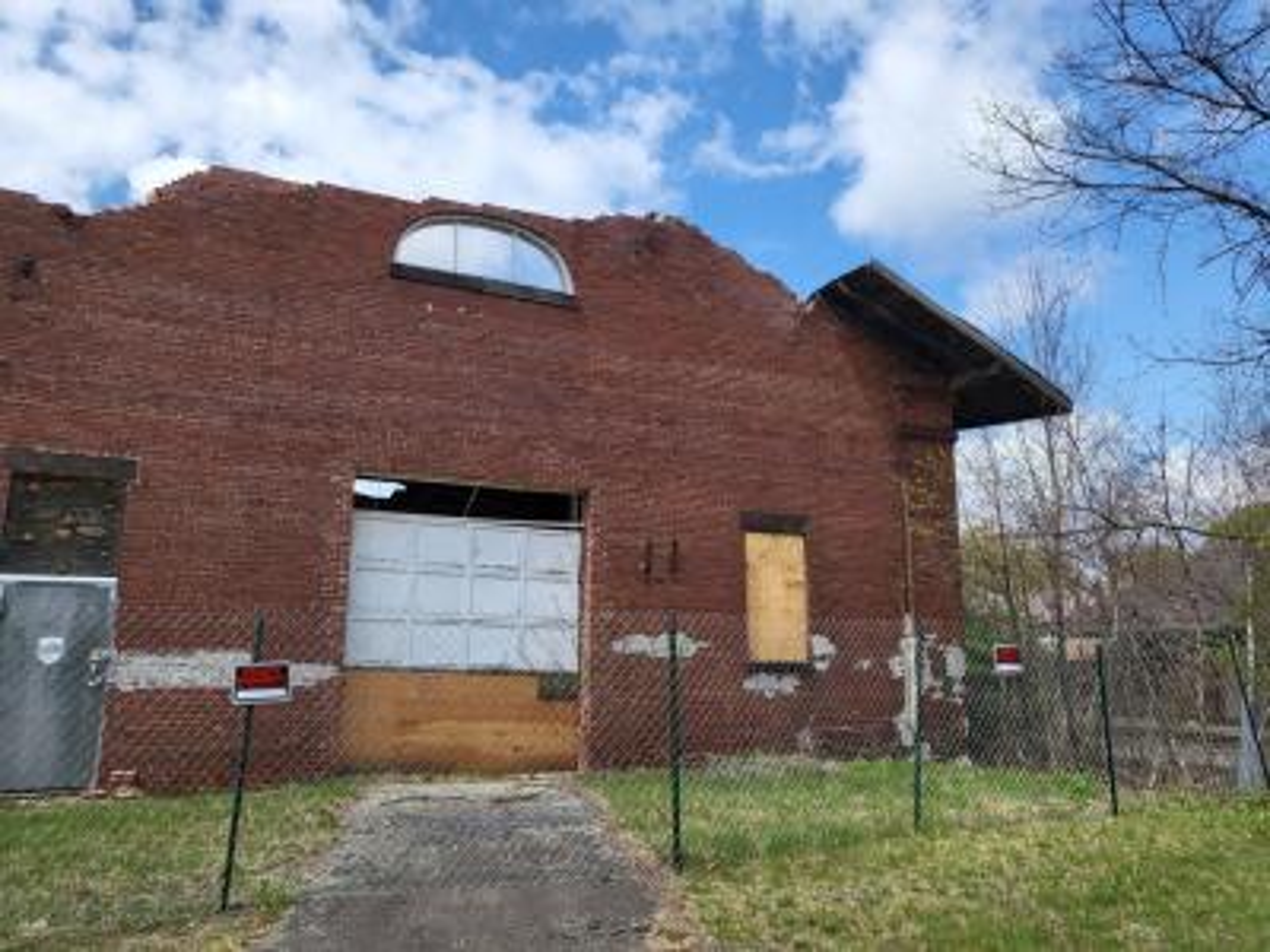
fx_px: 954
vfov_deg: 53.1
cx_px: 635
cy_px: 476
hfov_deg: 67.3
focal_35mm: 26
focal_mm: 4.25
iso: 50
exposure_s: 1/2730
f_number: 1.8
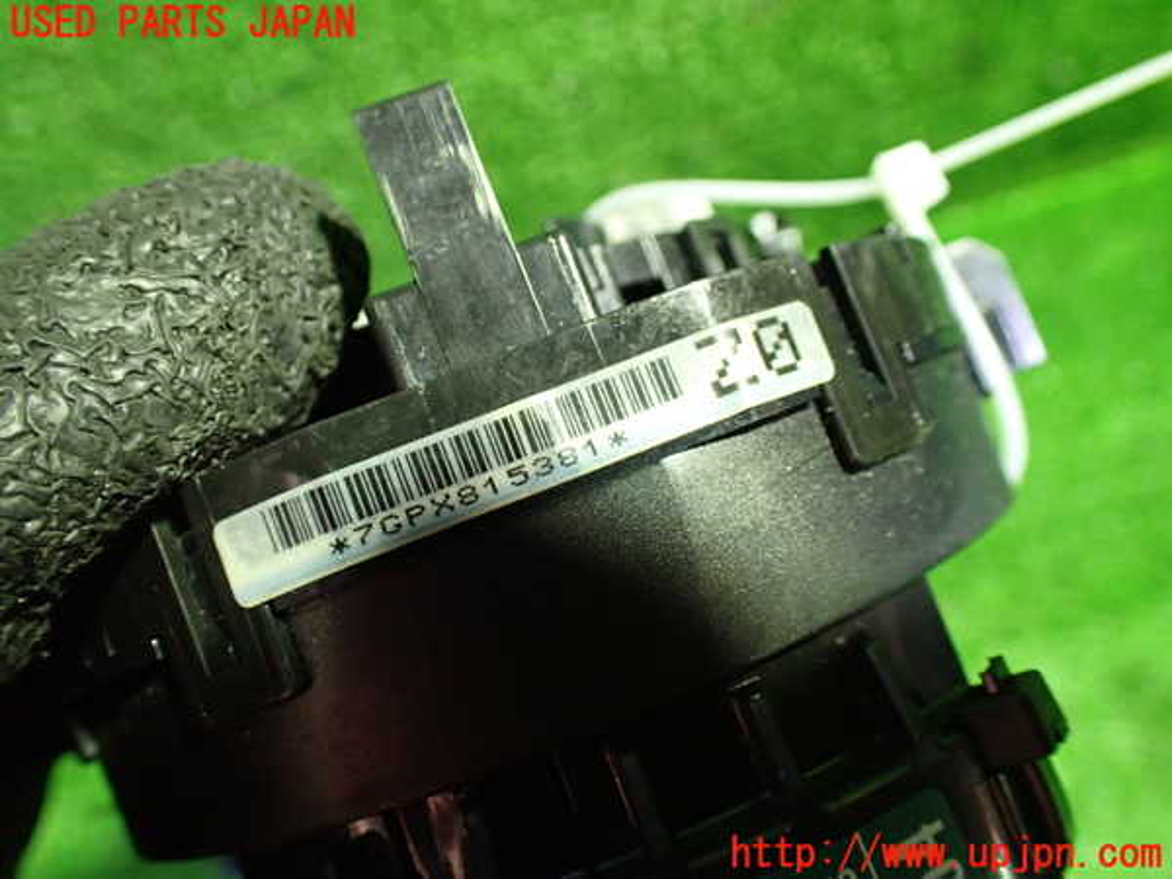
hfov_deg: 60.0
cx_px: 586
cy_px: 440
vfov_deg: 46.8
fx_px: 1016
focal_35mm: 30
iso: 800
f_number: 2.3
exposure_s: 1/40
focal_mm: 5.4
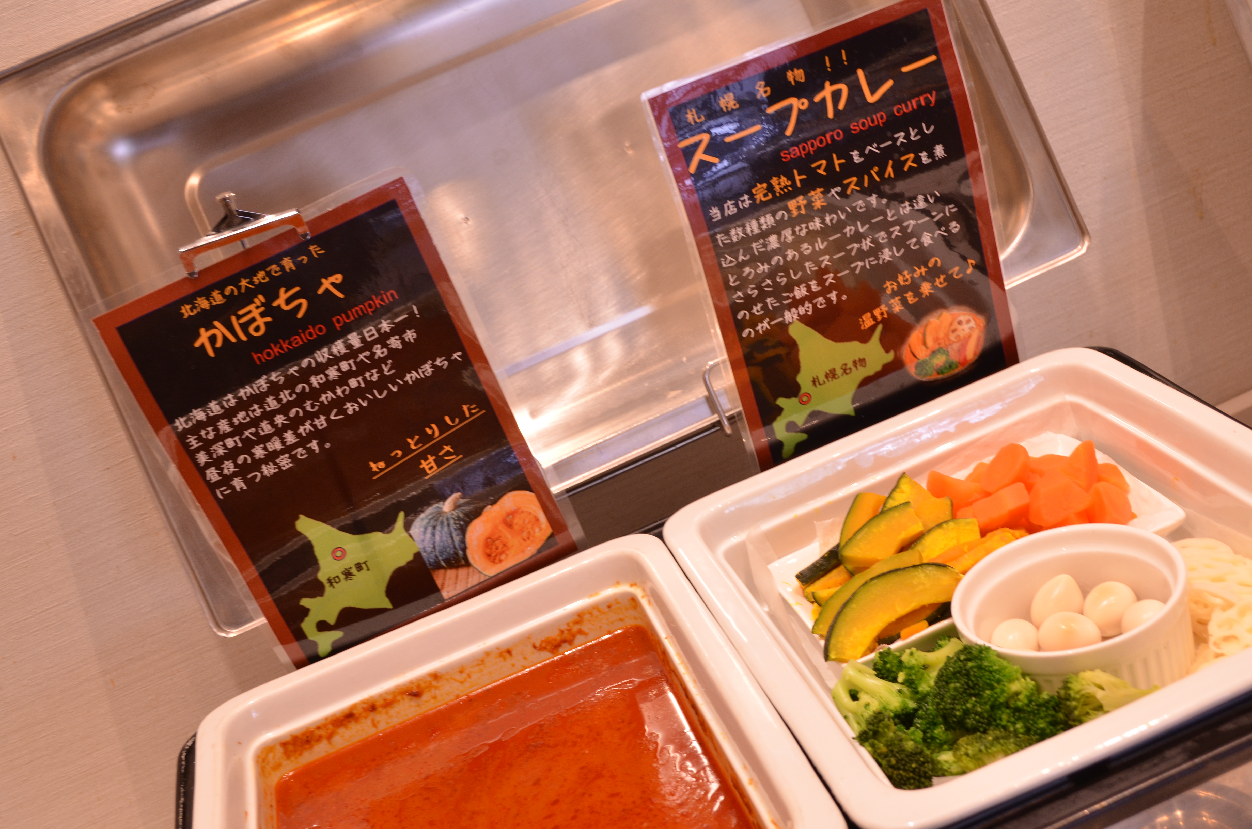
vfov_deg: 29.7
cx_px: 626
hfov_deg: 43.7
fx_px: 1562
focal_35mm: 45
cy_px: 414
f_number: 6.3
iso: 400
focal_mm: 30
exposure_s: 1/15
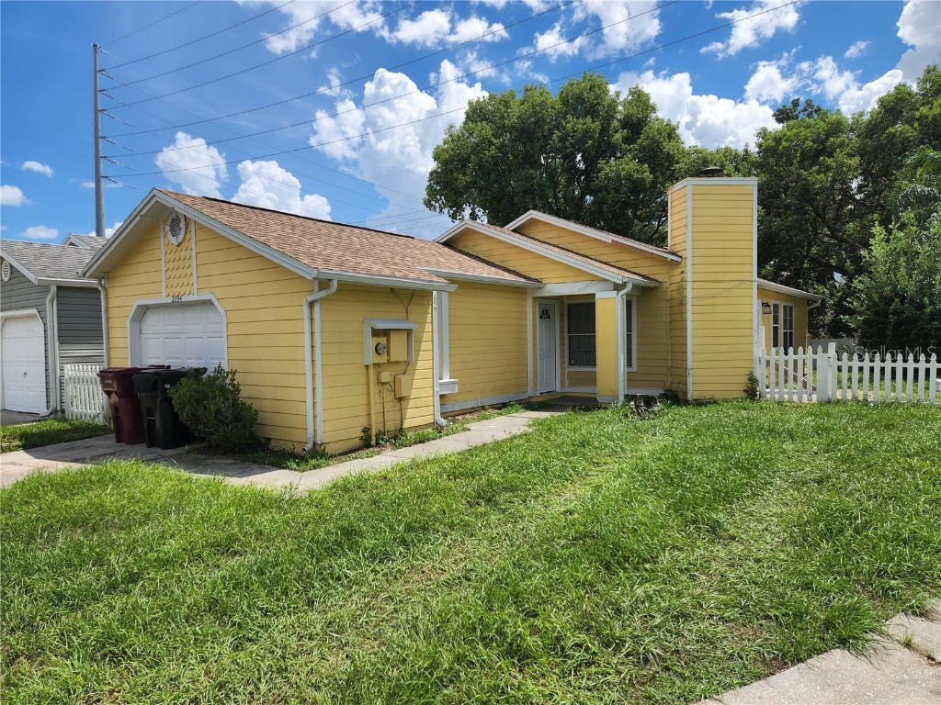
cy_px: 352
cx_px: 470
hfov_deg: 73.9
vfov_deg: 58.9
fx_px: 625
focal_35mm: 23
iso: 20
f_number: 1.8
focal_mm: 5.4
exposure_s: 1/1946
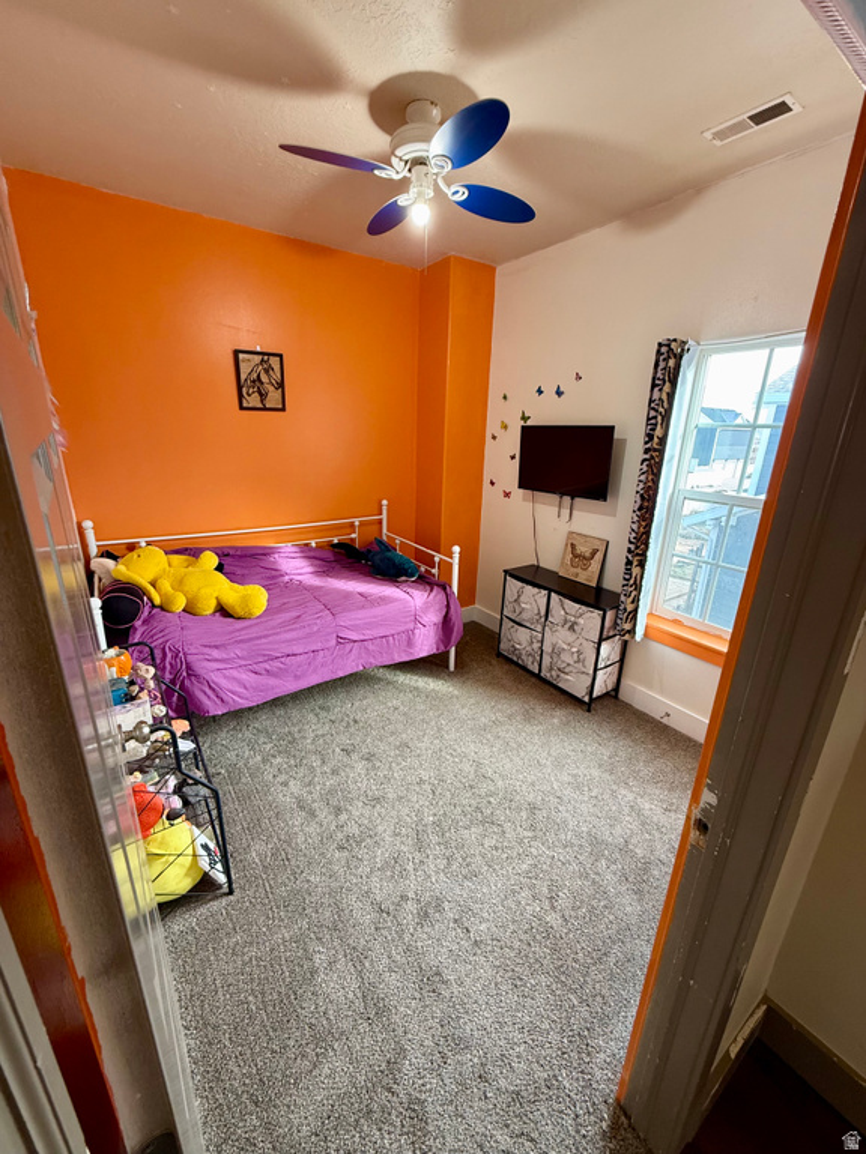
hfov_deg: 85.7
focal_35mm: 14
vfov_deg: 102.1
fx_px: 467
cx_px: 433
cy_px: 577
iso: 200
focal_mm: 2.22
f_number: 2.2
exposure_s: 1/60
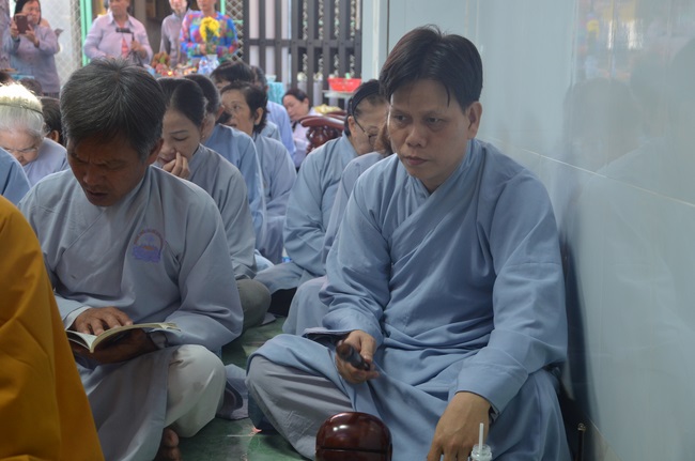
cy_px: 230
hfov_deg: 35.1
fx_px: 1099
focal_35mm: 57
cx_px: 348
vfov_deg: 23.7
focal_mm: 38
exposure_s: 1/60
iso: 800
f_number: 4.5
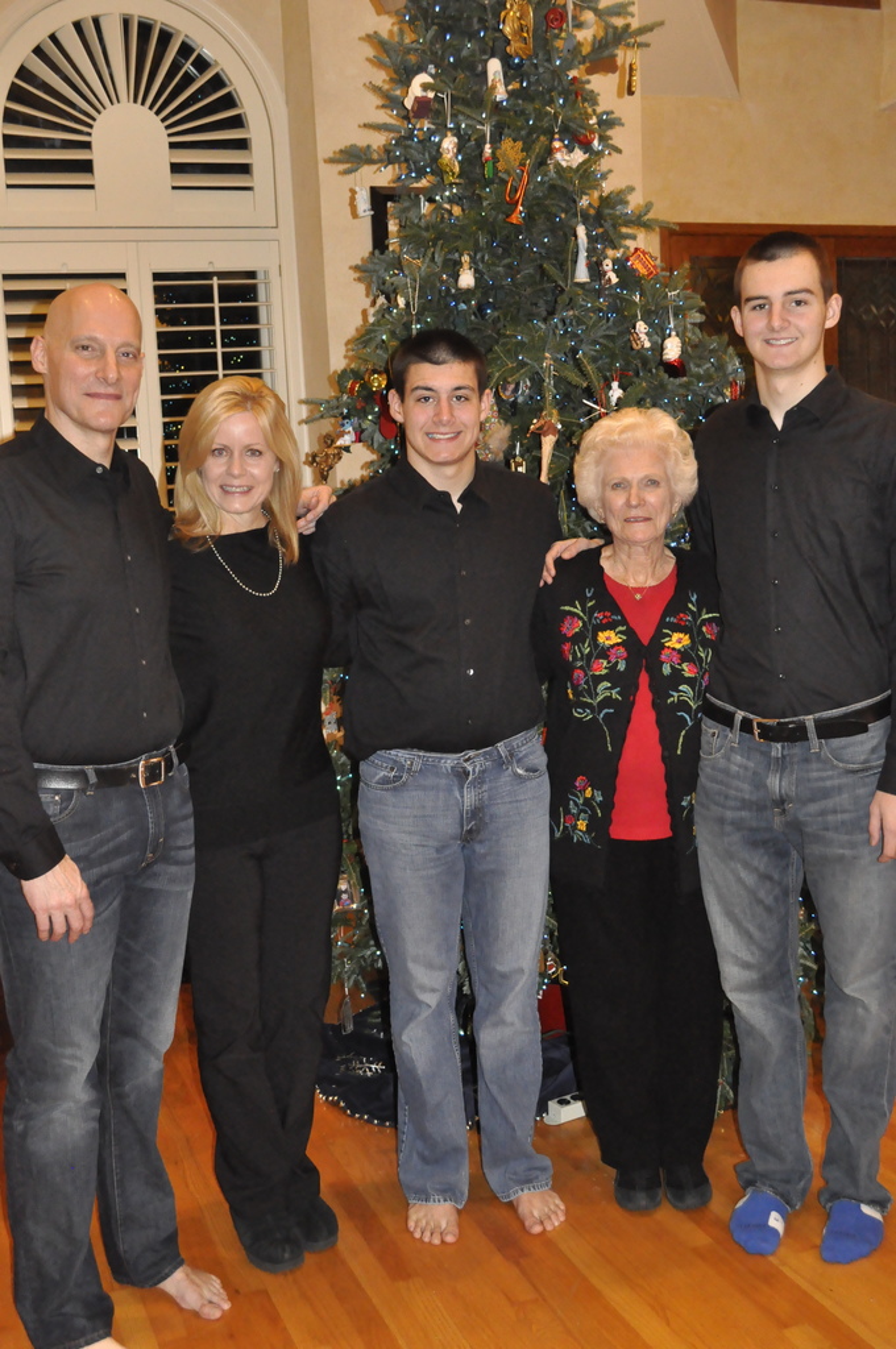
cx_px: 448
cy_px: 674
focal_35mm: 42
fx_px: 1572
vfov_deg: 46.5
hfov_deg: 31.8
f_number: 5.6
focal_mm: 28
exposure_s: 1/60
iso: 3200
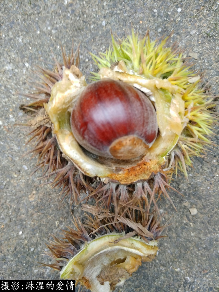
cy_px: 146
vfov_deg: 81.7
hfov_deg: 66.0
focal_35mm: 20
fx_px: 169
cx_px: 110
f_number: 2.2
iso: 200
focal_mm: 3.46
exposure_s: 1/50
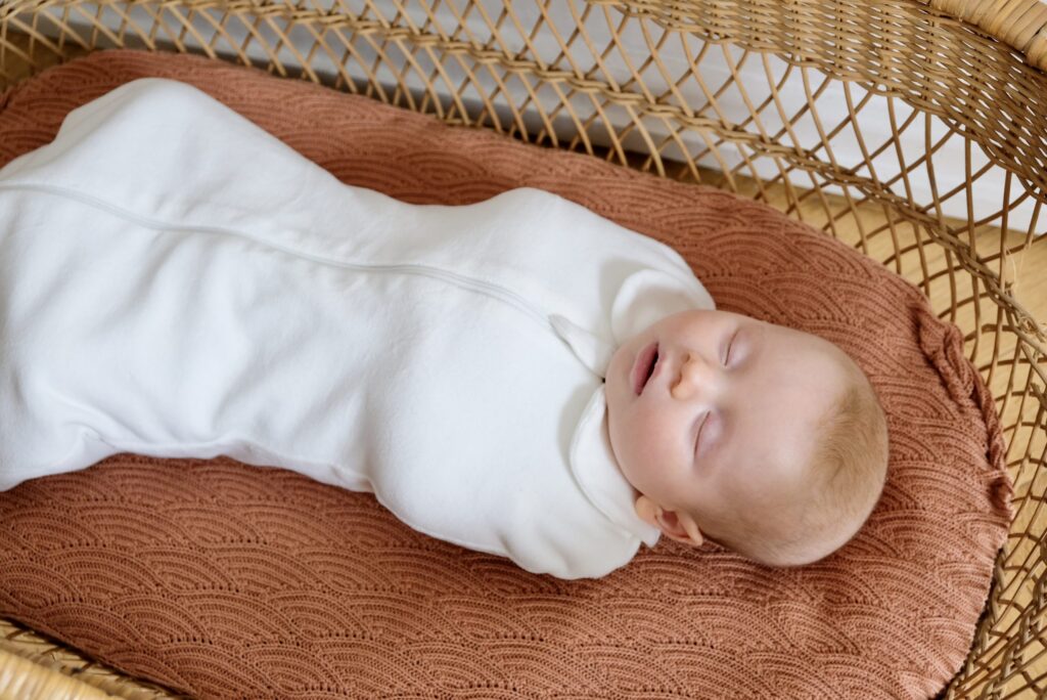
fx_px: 1571
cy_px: 350
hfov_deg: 36.9
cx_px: 524
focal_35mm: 54
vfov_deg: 25.1
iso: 640
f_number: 4
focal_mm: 35.8
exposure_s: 1/60
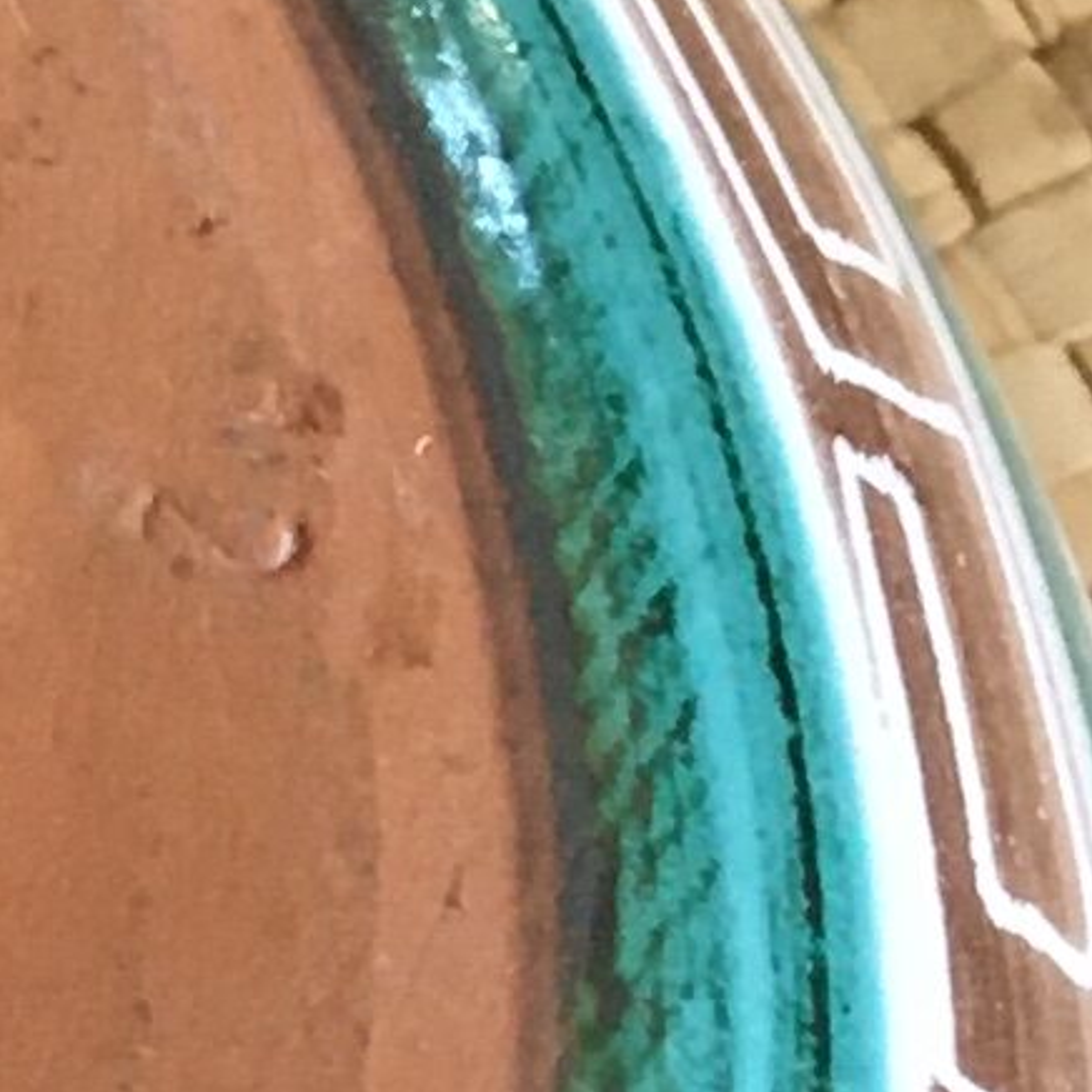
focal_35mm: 237
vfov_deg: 7.1
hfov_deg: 6.8
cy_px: 2222
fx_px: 8459
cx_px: -1971
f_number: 2.2
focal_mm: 4.15
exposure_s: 1/33
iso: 125
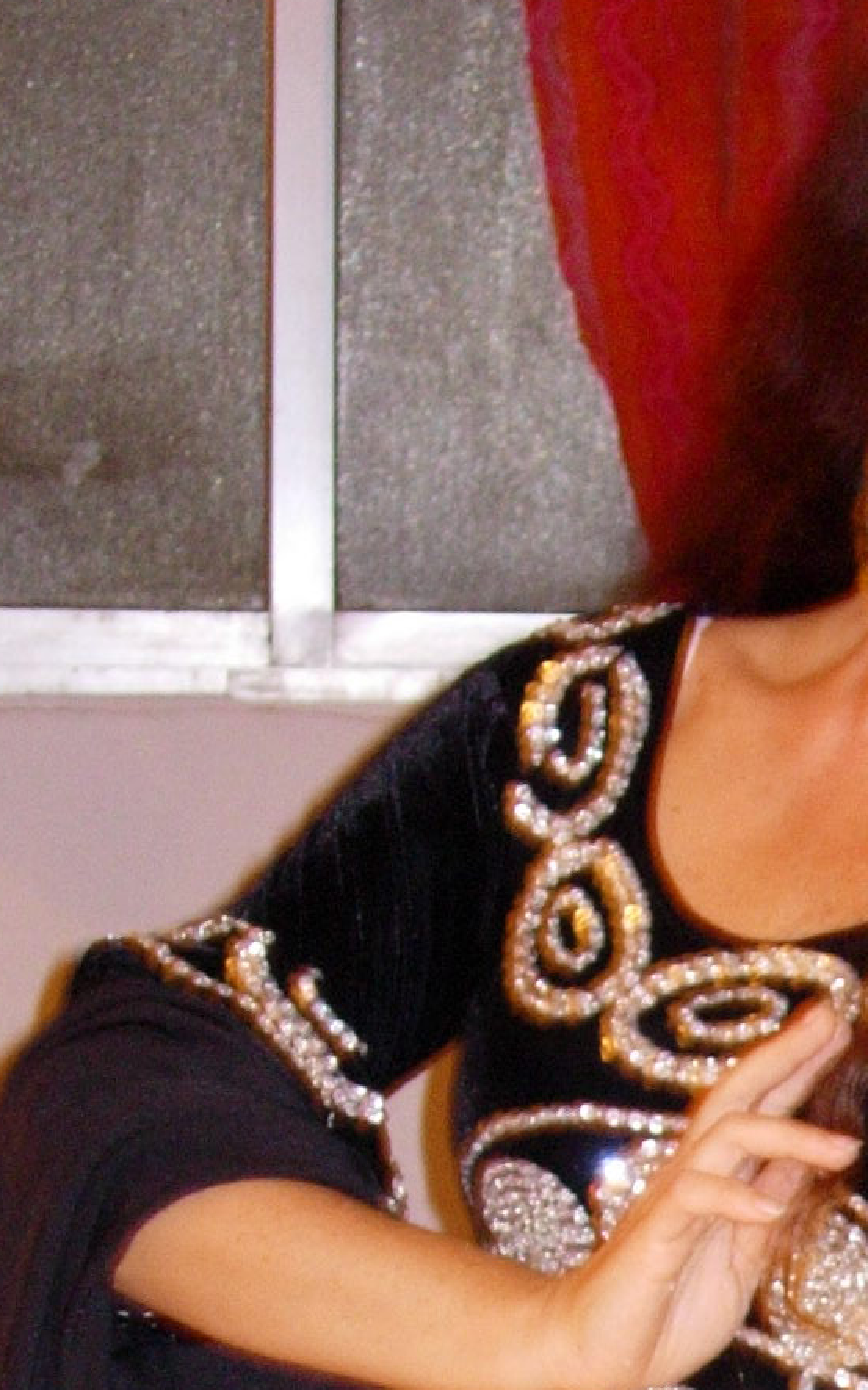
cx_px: 1150
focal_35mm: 189
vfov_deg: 10.8
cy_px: 1782
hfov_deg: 6.9
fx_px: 7157
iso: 145
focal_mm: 12.7
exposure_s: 1/1.8
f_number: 3.5
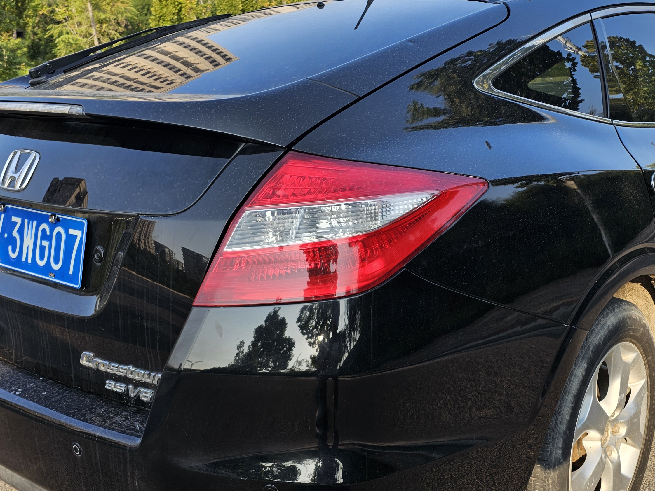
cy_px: 288
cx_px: 383
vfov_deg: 35.0
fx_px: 776
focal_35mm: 41
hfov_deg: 45.6
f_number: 1.7
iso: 10
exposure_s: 1/188
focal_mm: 6.3
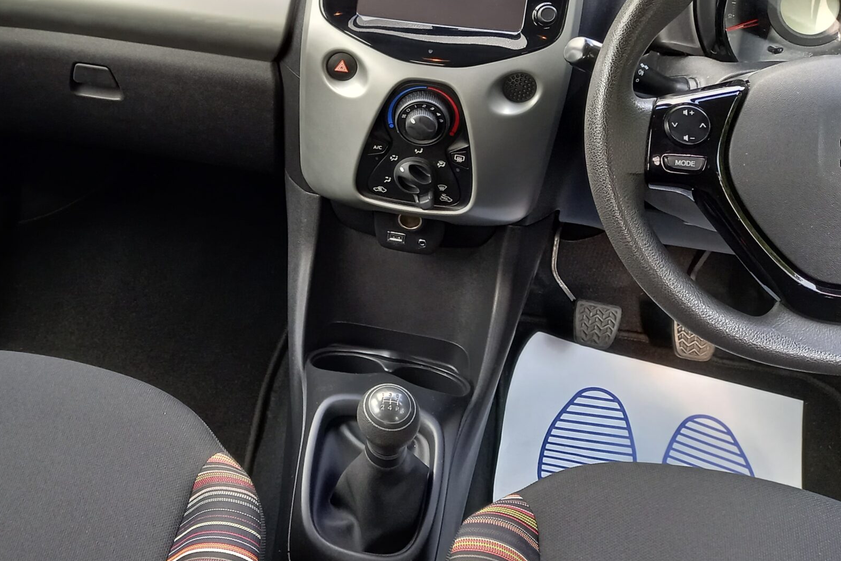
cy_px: 159
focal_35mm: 42
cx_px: 223
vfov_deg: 31.5
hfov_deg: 45.0
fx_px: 981
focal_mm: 4.6
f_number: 2
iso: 125
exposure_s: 1/50
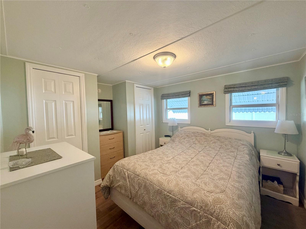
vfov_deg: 85.7
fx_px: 124
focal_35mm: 14
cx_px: 153
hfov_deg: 102.1
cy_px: 114
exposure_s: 1/120
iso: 250
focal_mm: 2.22
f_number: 2.2
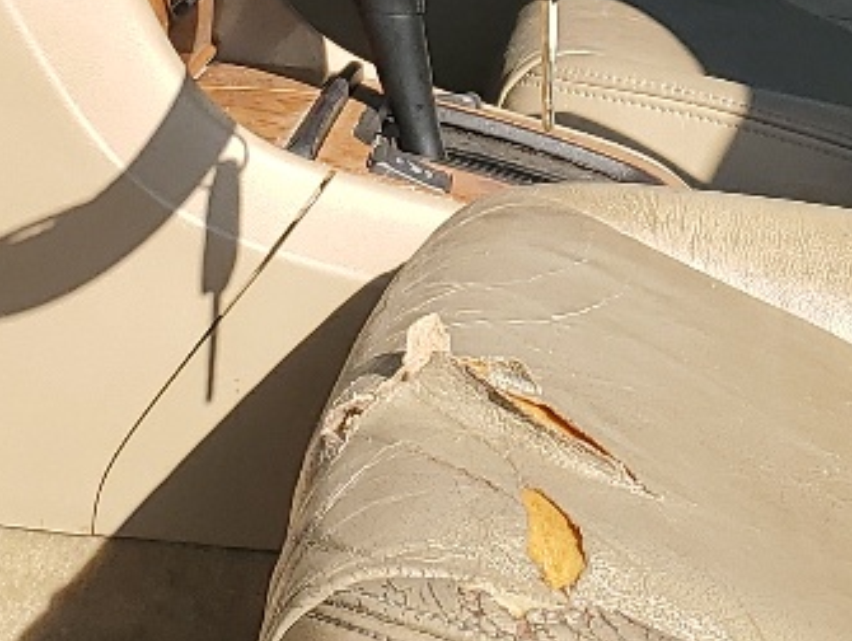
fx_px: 3055
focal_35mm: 124
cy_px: -142
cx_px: 593
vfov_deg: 11.7
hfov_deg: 15.8
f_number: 1.5
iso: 50
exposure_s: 1/2000
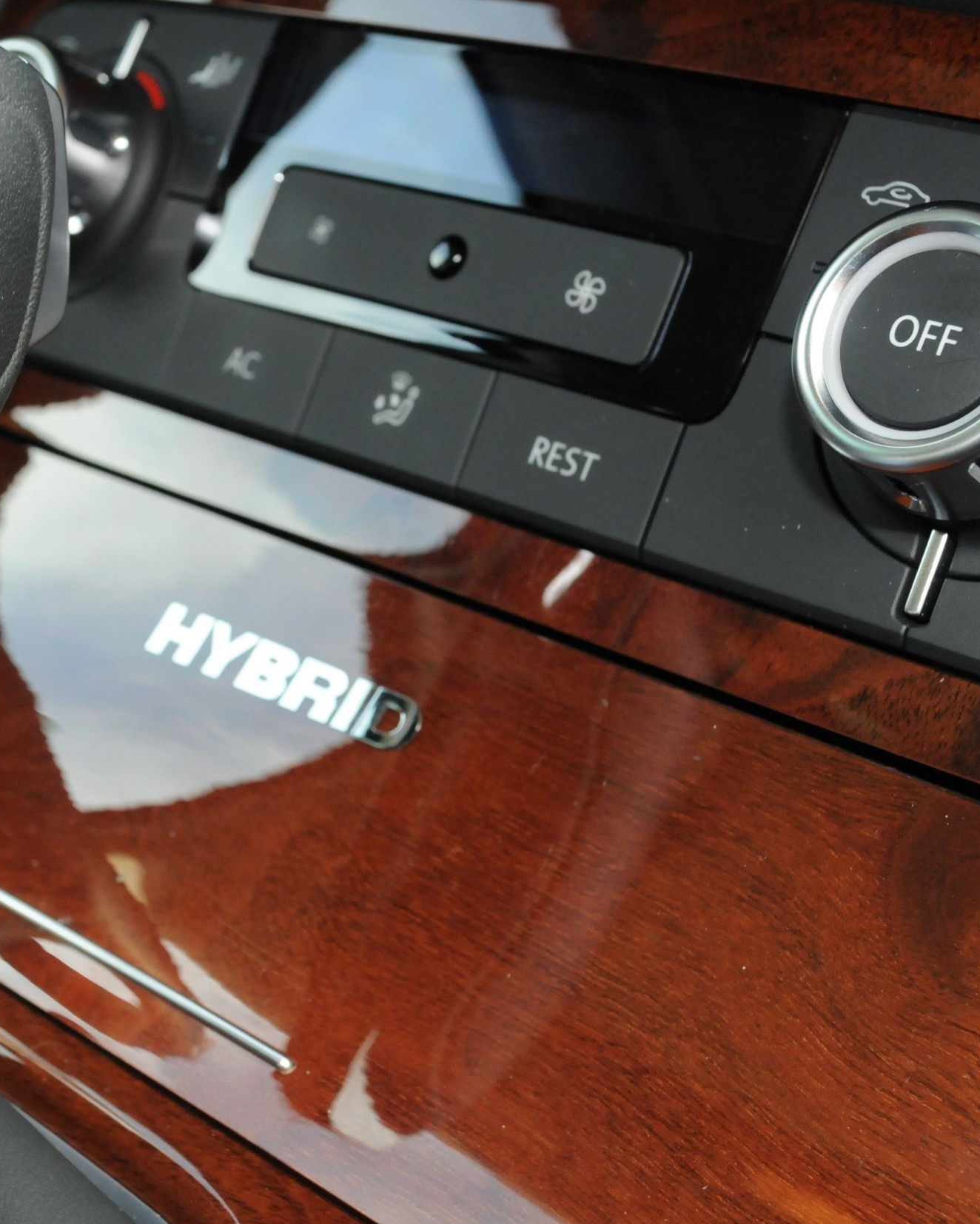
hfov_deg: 22.3
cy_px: 613
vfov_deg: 27.9
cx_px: 280
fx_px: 2464
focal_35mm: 68
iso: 1250
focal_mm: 32
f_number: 8
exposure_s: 1/60
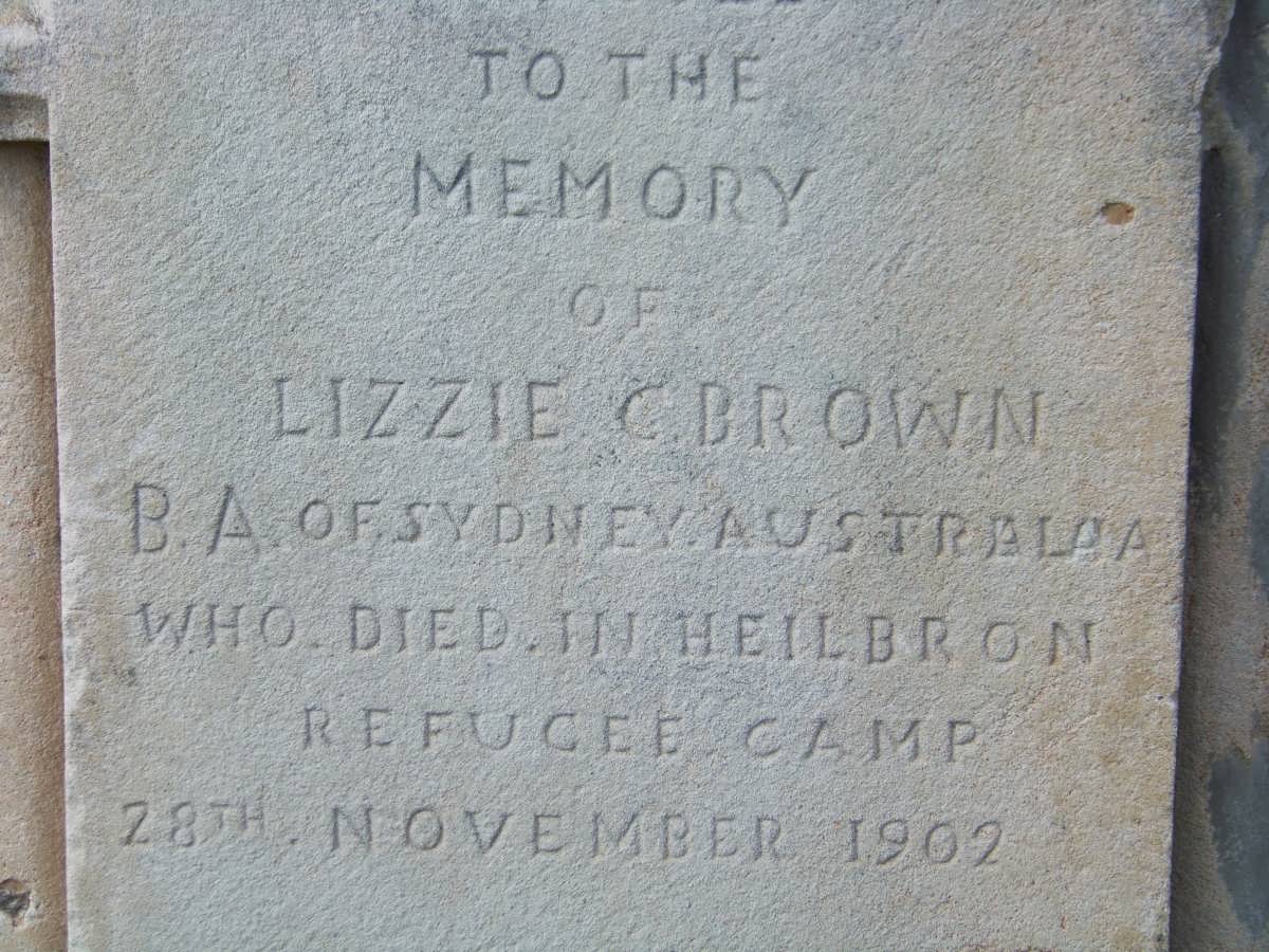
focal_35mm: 96
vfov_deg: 15.4
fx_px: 3519
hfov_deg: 20.4
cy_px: 476
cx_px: 634
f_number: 3.2
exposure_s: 1/500
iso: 64
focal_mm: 16.2
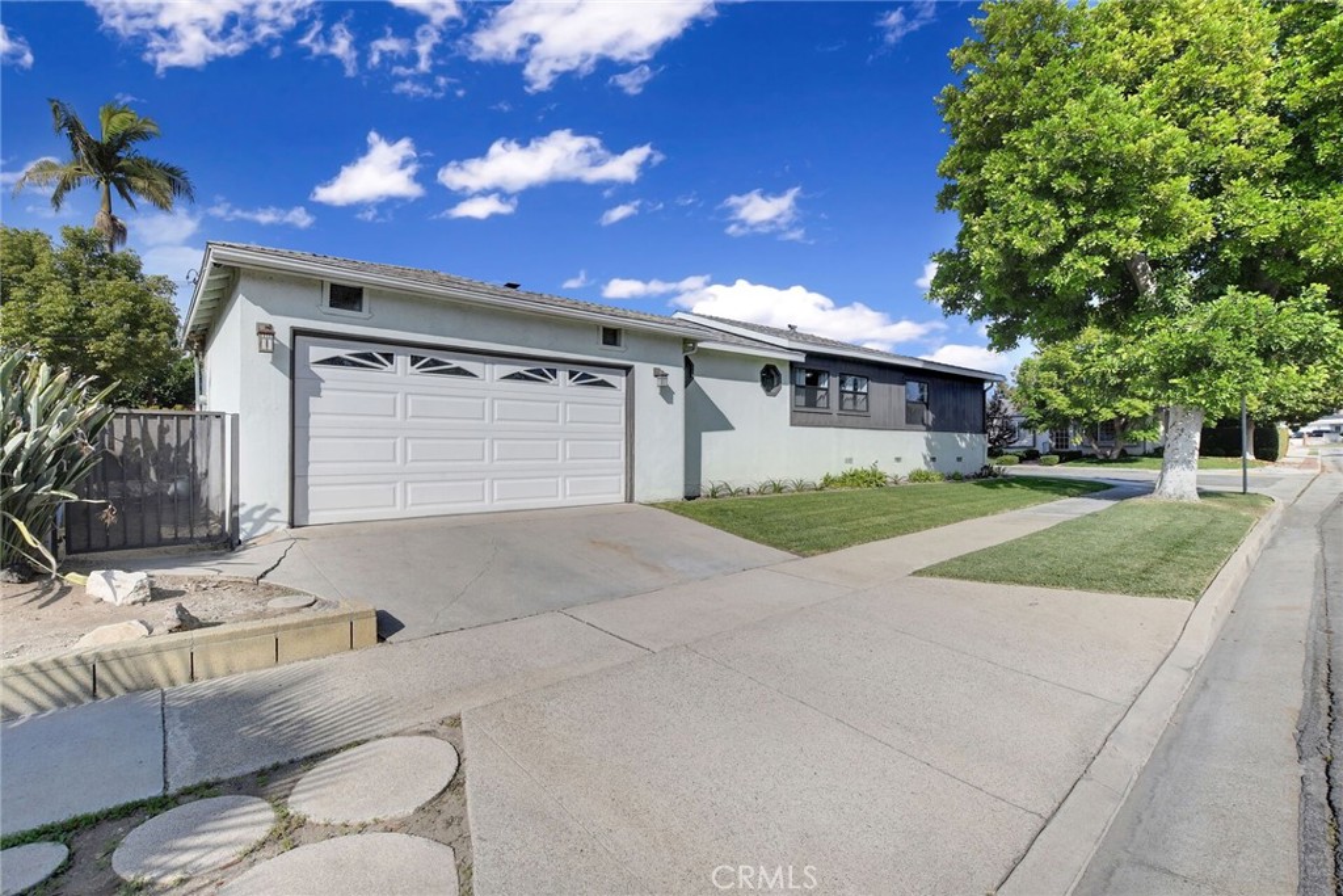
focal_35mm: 15
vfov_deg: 77.3
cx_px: 672
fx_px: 560
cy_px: 448
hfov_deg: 100.4
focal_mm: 10
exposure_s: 1/800
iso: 400
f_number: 14
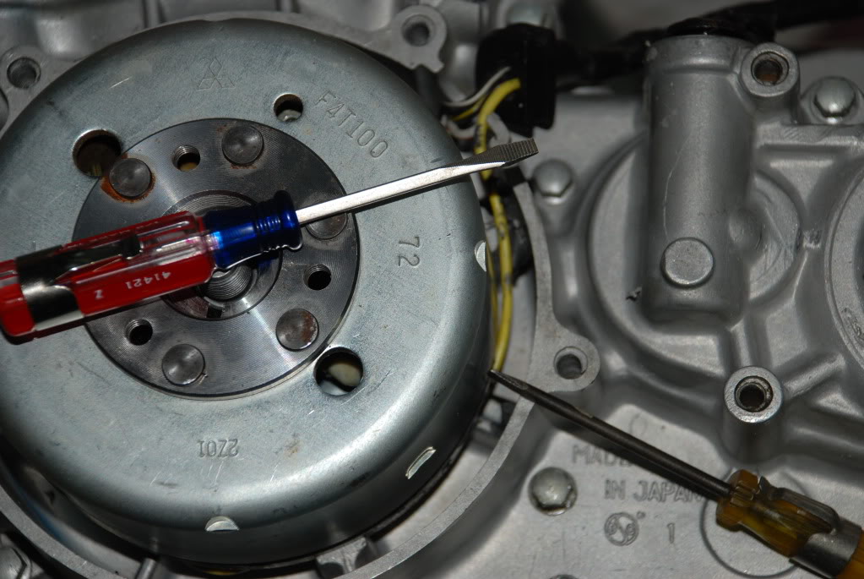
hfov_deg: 13.7
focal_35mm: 150
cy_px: 290
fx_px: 3605
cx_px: 432
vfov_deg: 9.2
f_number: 5.6
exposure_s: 1/60
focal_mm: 100
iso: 200
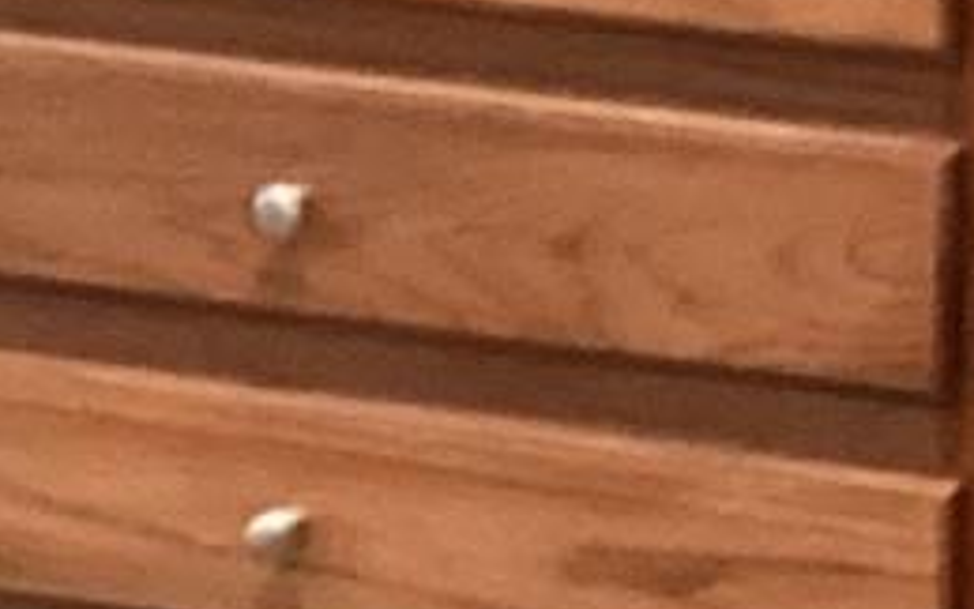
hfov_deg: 8.0
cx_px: 1320
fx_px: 6903
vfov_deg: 4.8
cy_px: -1440
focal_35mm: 260
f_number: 2.4
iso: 400
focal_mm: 3.3
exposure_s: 1/40
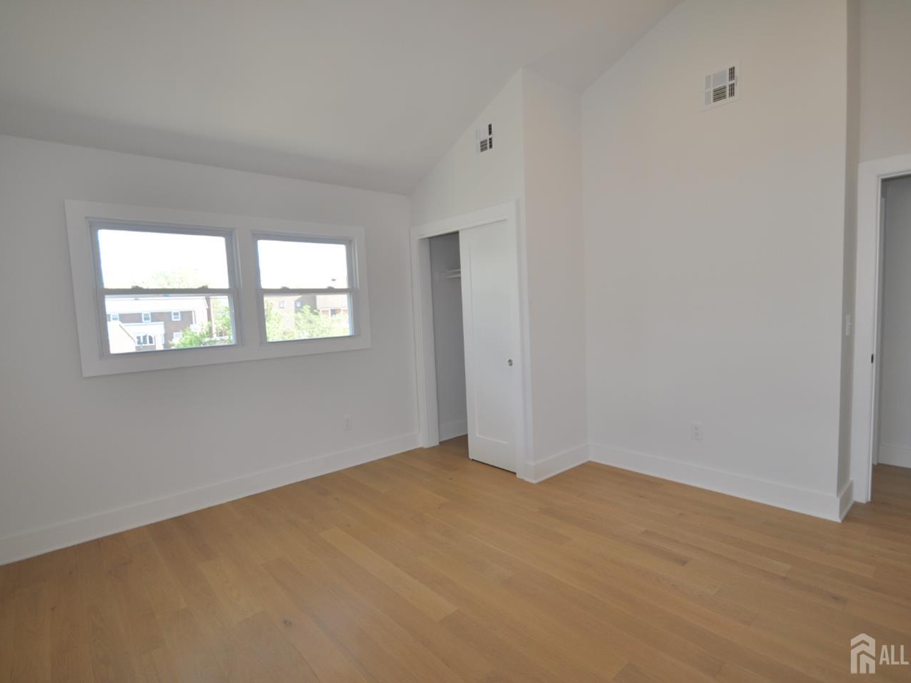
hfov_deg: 90.9
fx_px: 447
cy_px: 329
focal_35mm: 17
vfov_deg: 74.7
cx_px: 490
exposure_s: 1/200
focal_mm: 10
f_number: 3.5
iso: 250
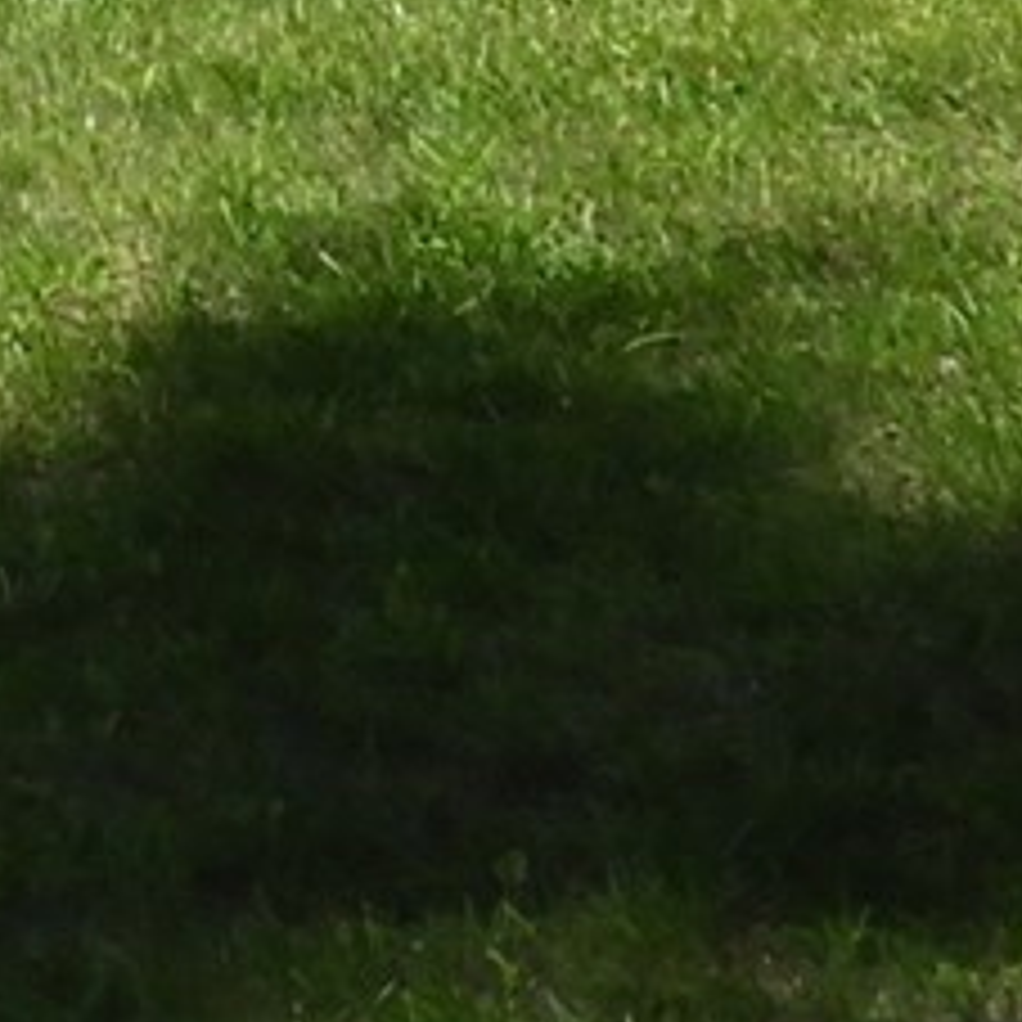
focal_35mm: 319
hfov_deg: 5.4
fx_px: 10655
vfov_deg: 5.2
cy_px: -2026
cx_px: -1121
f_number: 3.8
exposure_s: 1/800
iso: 100
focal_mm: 7.2
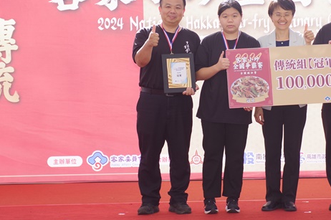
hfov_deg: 12.3
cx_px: 261
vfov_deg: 8.2
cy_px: 78
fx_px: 1525
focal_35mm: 166
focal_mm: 70
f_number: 5.6
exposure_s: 1/180
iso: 400
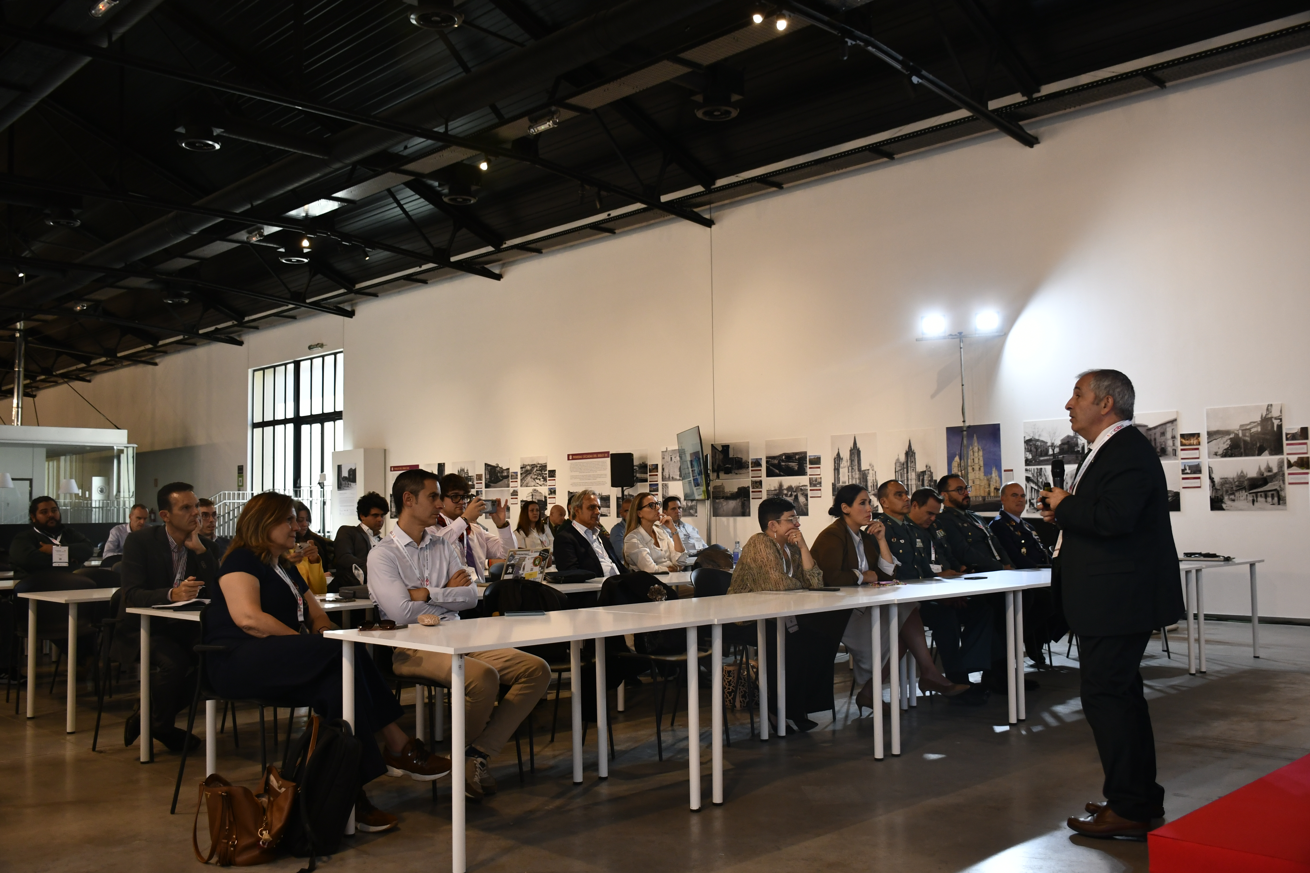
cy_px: 436
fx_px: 1201
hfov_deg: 57.2
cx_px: 655
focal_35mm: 33
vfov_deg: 40.0
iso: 900
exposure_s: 1/125
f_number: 3.5
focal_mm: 22
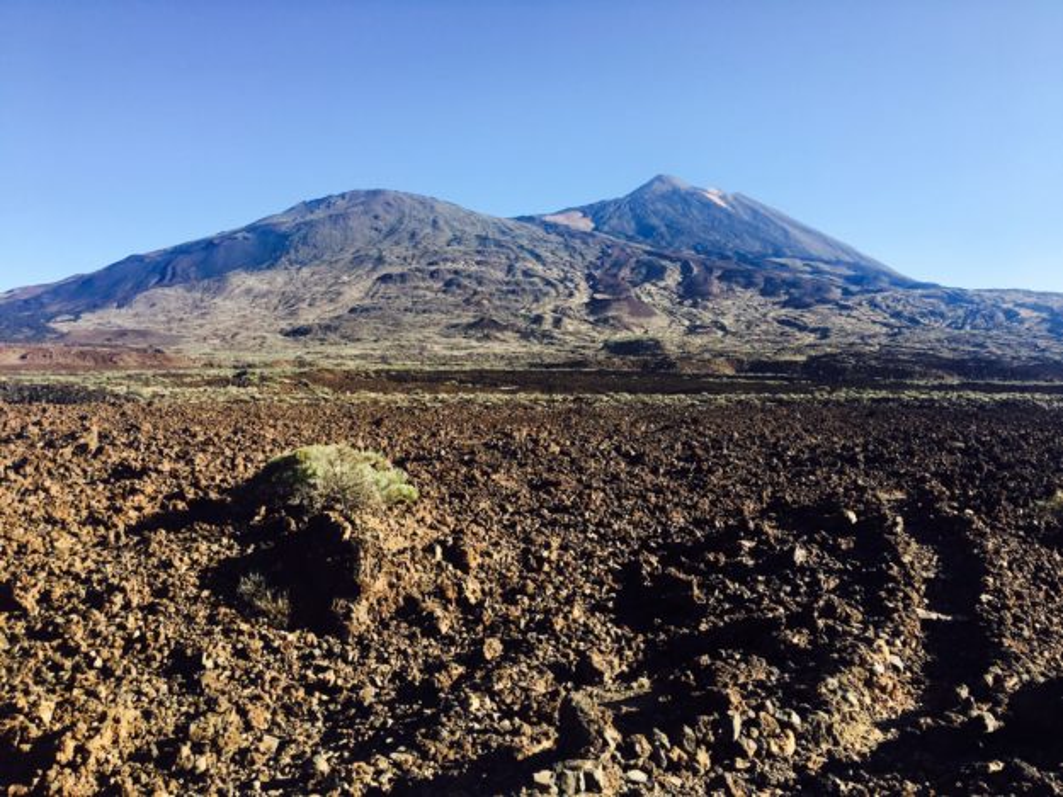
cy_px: 398
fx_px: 891
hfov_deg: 61.7
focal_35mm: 29
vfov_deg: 48.2
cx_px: 532
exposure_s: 1/916
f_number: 2.2
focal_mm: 4.15
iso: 25
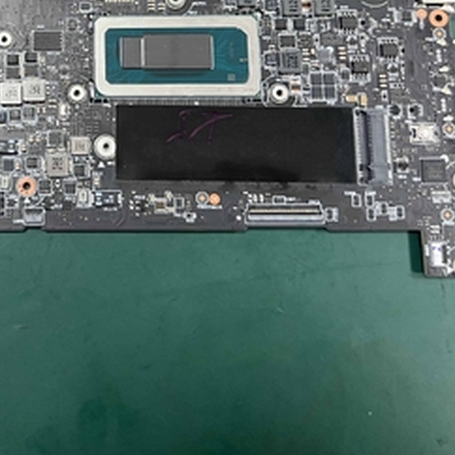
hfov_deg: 28.6
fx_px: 848
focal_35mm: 57
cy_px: 53
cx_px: 28
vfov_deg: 28.9
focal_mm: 5.7
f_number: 1.5
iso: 80
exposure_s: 1/50
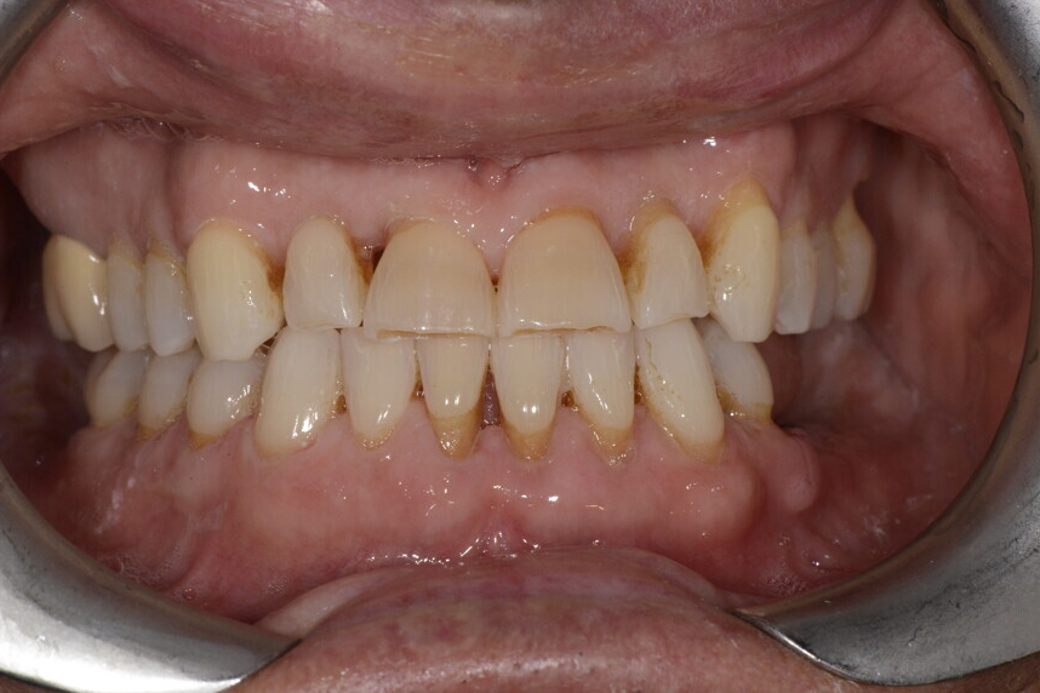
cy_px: 340
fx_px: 3178
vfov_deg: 12.5
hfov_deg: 18.6
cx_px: 532
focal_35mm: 110
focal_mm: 105
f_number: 32
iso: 2500
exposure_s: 1/250
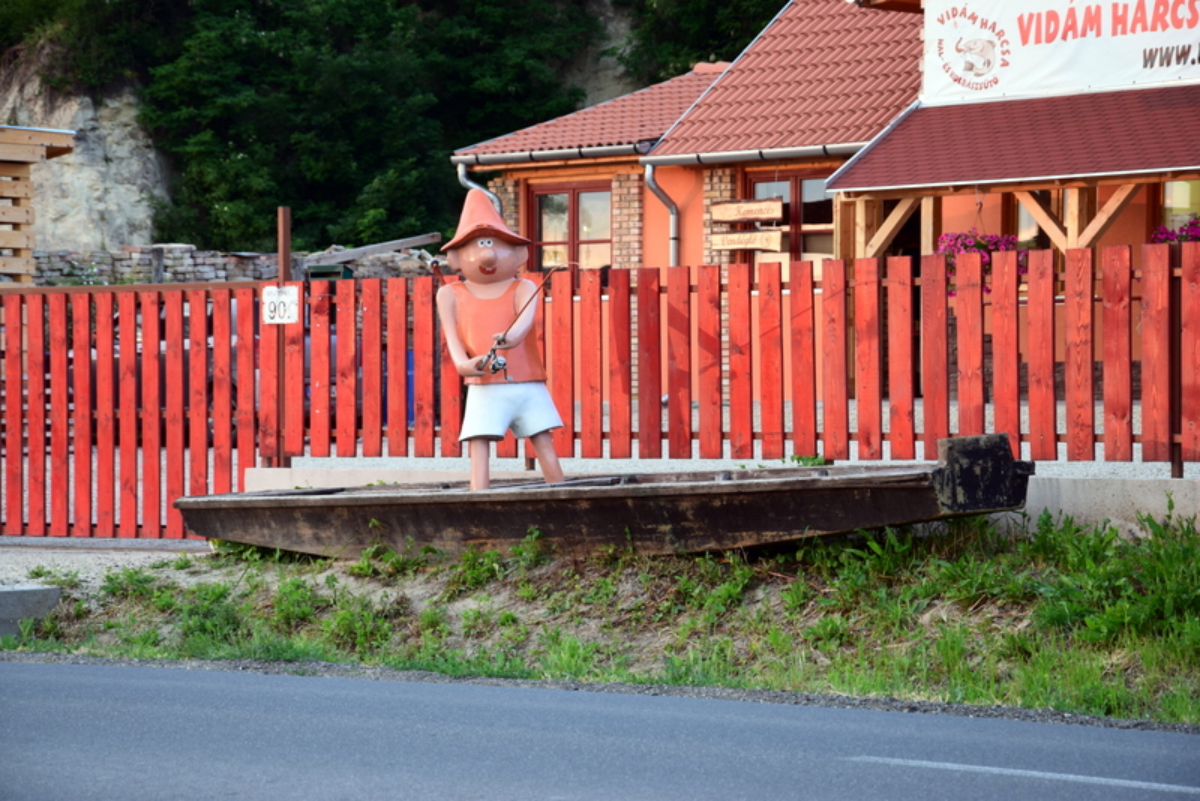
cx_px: 600
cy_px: 400
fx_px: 4001
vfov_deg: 11.4
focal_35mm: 120
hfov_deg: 17.1
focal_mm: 80
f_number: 7.1
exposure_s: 1/40
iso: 400
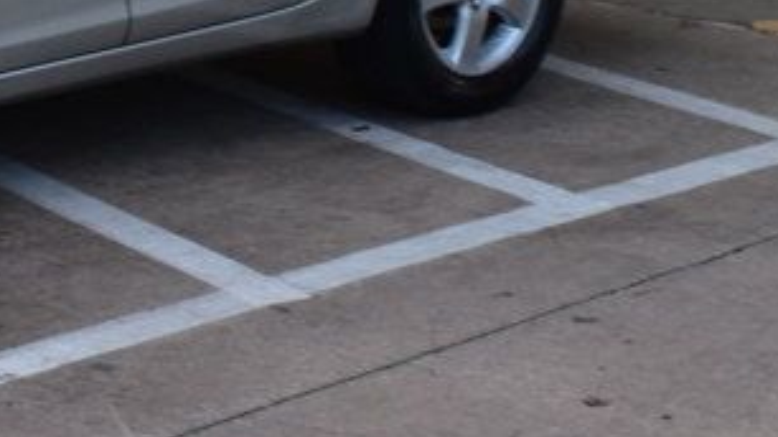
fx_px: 2924
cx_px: -102
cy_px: -170
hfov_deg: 14.8
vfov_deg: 8.4
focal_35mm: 142
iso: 400
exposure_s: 1/40
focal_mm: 27
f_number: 7.1
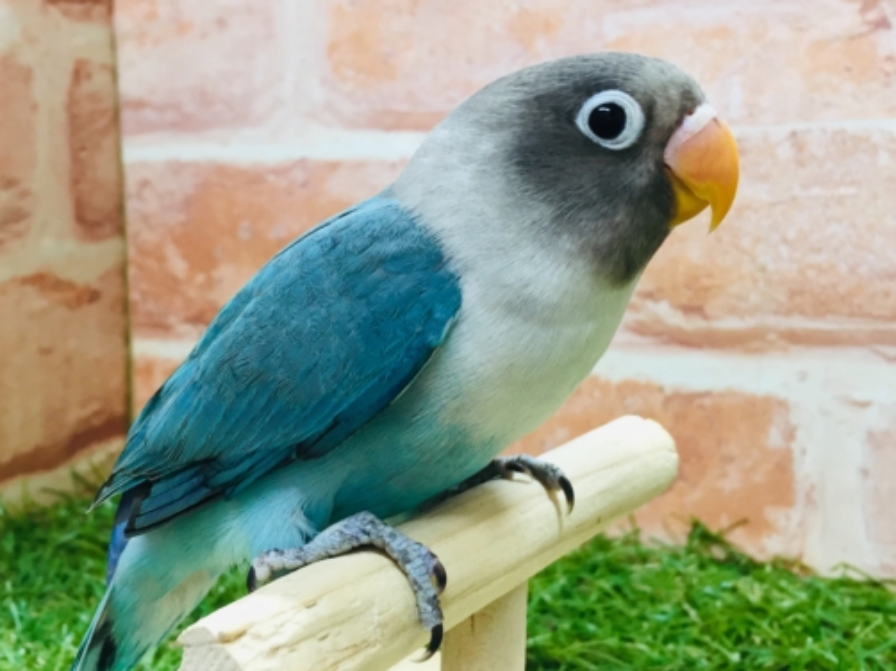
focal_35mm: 37
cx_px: 459
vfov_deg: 38.5
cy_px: 264
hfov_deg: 50.2
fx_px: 957
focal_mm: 4.15
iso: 64
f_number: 2.2
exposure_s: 1/30
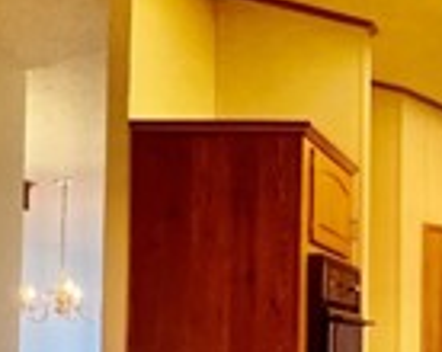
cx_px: 570
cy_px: 320
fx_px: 771
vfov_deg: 24.9
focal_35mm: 59
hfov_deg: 27.1
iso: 400
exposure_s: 1/60
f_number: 1.8
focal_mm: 1.57
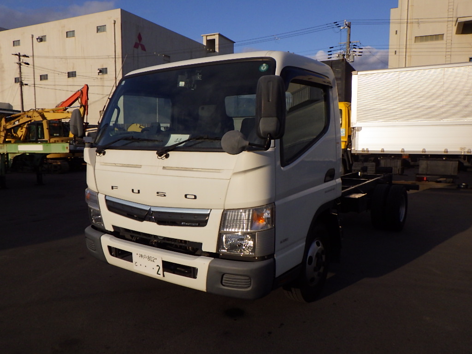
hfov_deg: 63.4
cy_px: 177
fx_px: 382
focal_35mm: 28
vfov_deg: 49.7
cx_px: 236
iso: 250
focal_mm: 5
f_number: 4.2
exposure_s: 1/2500
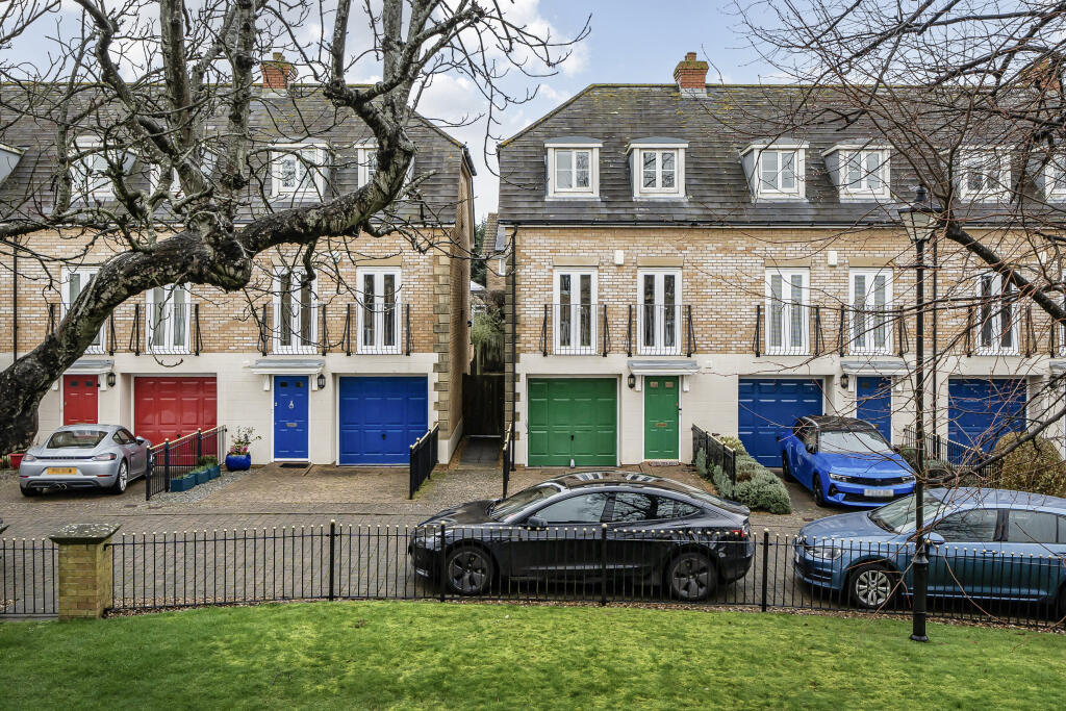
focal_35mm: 33
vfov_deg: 40.0
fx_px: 977
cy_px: 356
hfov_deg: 57.2
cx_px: 533
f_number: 6.3
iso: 400
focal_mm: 22
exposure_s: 1/160
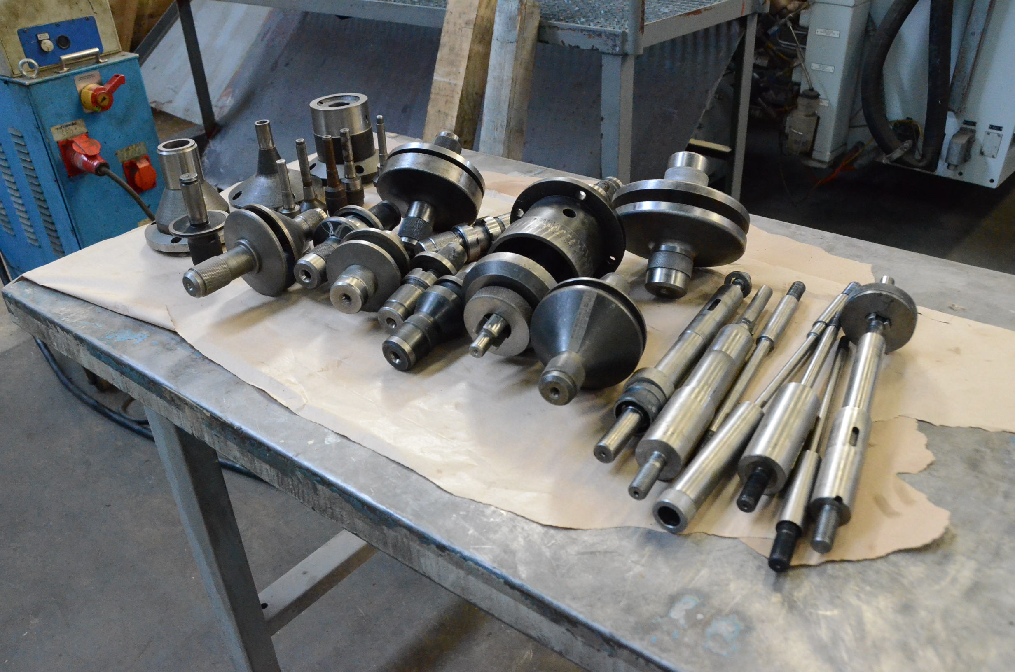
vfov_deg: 43.4
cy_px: 336
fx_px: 844
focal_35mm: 30
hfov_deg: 62.0
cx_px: 508
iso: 6400
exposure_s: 1/125
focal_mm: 20
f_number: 5.6
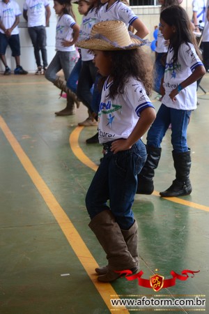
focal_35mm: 87
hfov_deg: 15.7
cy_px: 157
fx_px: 758
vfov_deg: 23.4
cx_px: 104
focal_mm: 58
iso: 400
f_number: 6.3
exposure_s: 1/160
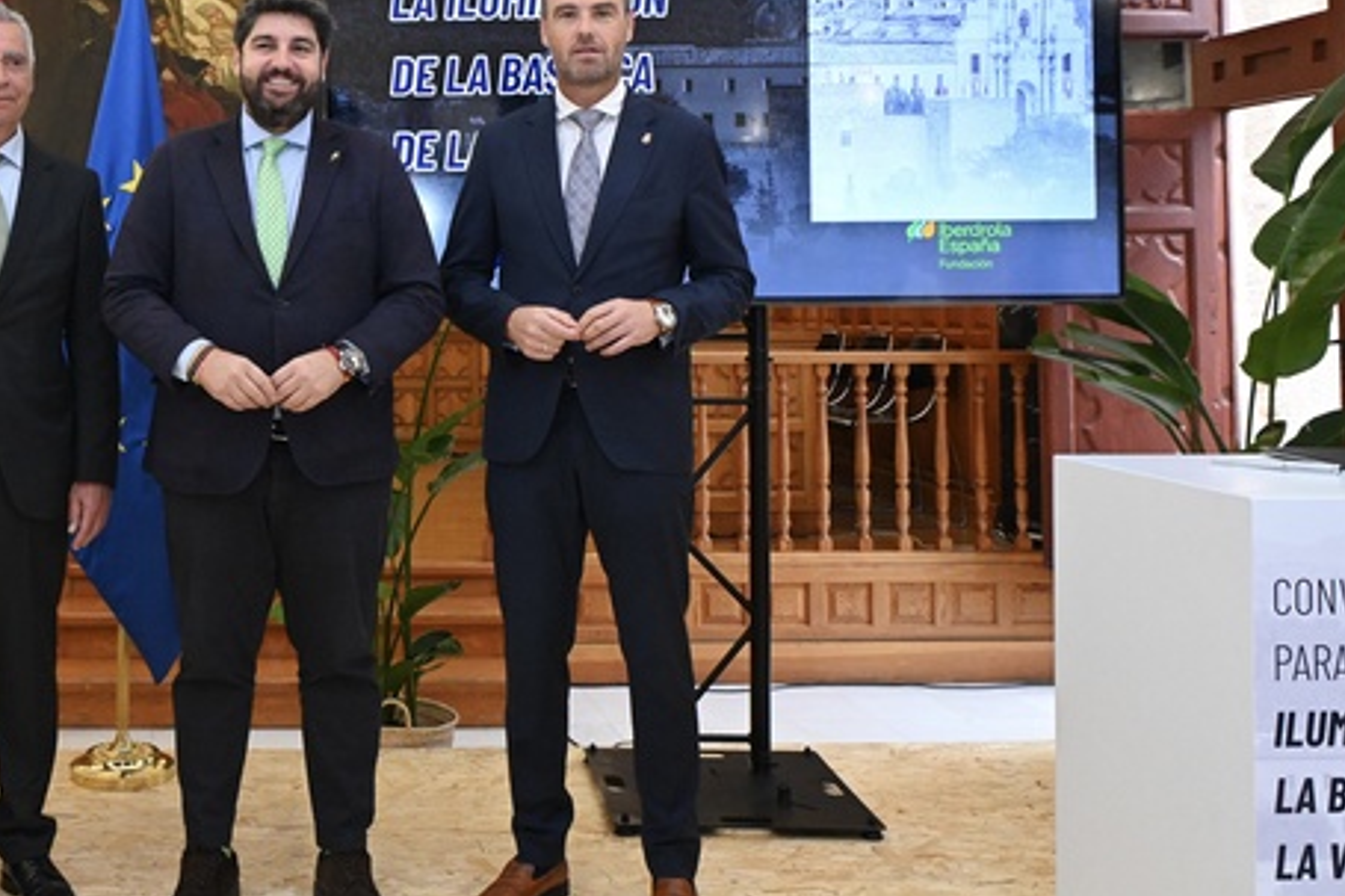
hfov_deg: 48.8
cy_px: 293
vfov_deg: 34.7
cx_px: 346
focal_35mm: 38
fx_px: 1419
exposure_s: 1/200
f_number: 8
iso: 5000
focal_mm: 24
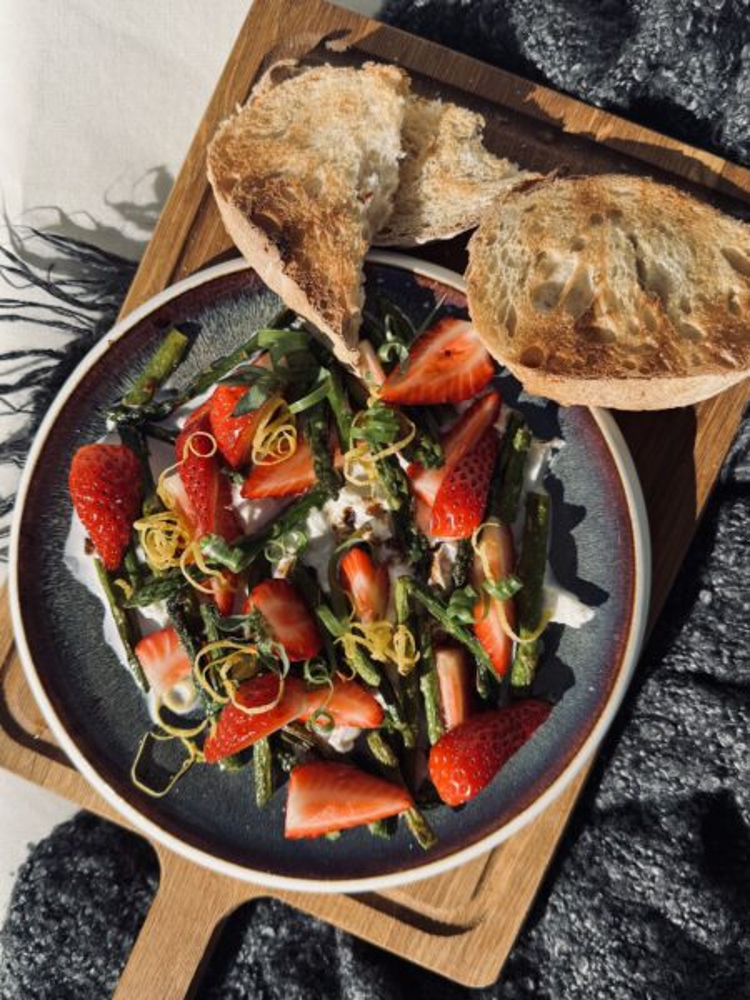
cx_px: 375
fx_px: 693
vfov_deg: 71.6
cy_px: 500
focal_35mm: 24
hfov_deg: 56.8
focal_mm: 6.76
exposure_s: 1/4608
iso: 80
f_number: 1.78
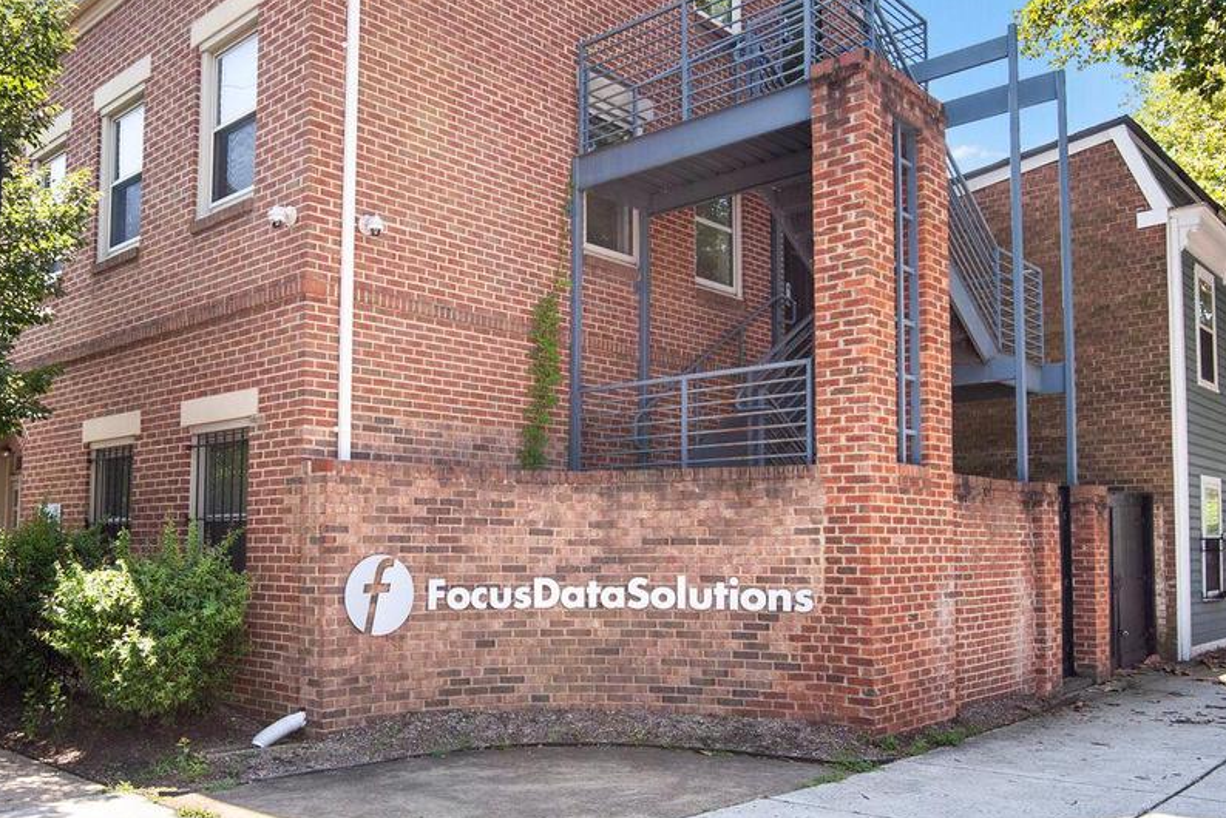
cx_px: 474
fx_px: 988
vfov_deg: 44.6
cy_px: 306
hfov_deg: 62.9
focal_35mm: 29
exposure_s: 1/125
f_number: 8
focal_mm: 16
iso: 200
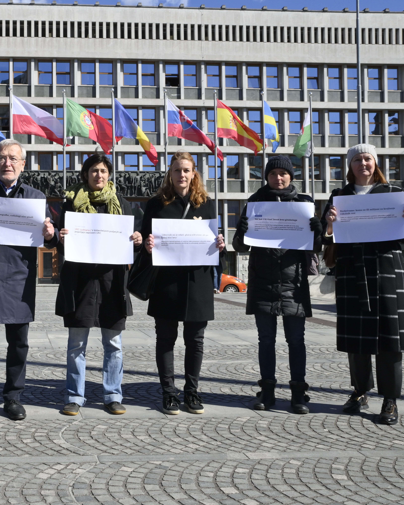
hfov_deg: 32.6
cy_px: 254
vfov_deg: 42.0
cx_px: 48
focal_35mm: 44
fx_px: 658
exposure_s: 1/1000
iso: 1000
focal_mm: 31
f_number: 13
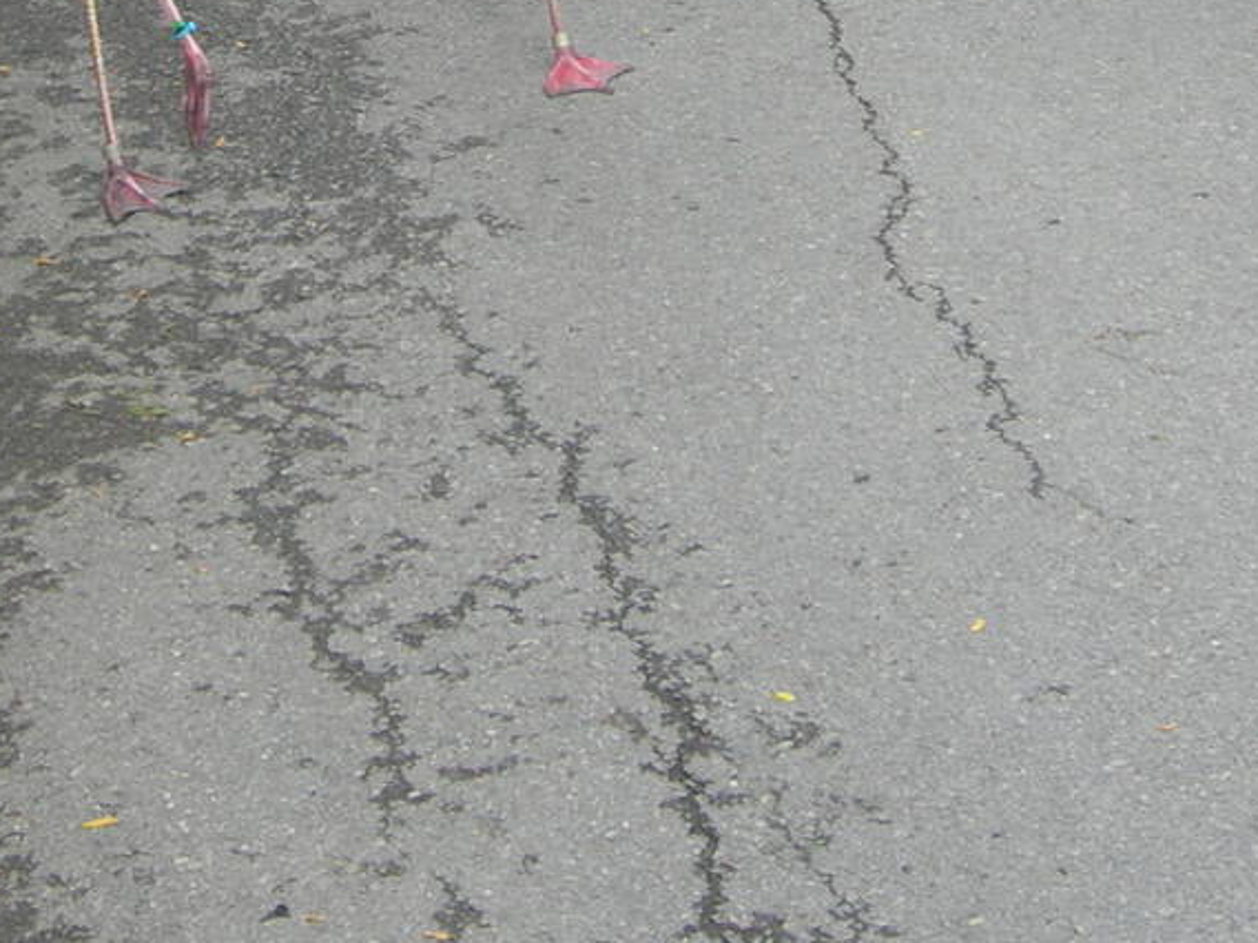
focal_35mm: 107
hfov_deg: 18.3
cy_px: -350
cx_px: 436
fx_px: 3889
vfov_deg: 13.3
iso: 100
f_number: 2.8
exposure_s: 1/202
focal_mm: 7.8
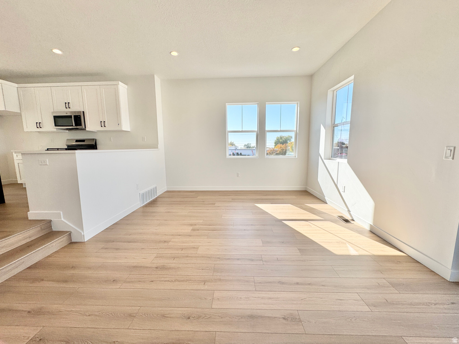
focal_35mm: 14
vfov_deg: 85.7
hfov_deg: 102.1
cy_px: 172
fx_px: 186
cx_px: 230
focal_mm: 2.22
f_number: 2.2
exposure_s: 1/631
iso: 40
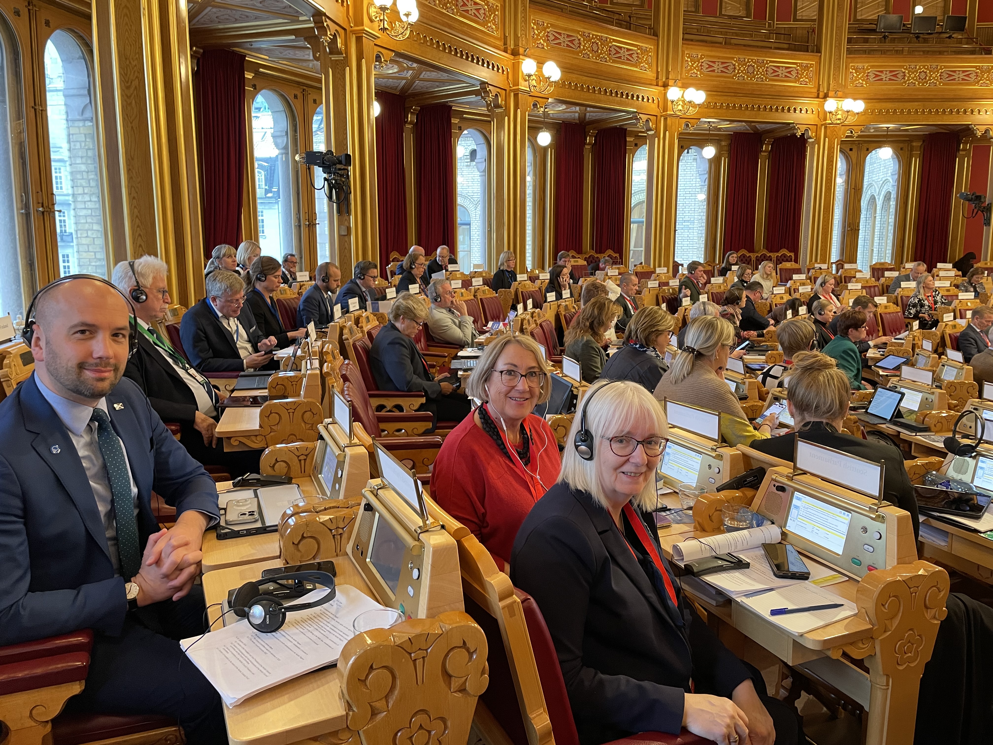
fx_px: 746
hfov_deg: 67.3
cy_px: 372
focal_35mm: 26
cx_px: 496
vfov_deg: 53.1
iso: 200
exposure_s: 1/50
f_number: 1.6
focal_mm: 4.2
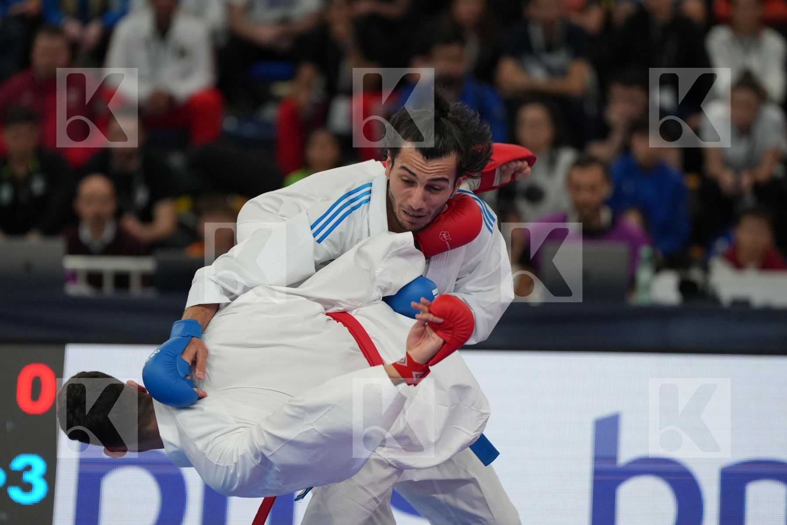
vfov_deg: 4.6
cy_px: 262
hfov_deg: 6.9
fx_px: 6558
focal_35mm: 300
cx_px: 394
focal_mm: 200
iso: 1600
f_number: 2.8
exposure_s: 1/1000
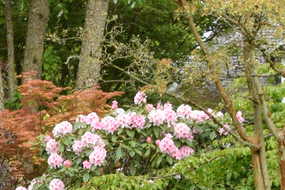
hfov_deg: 9.2
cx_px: -187
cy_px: 192
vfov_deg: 6.4
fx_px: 1702
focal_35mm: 215
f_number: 8
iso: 400
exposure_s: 1/250
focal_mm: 26
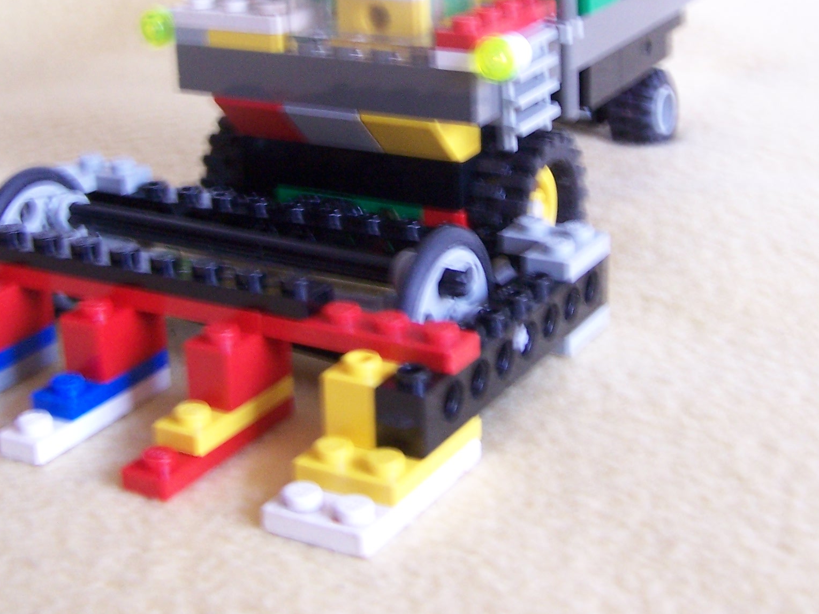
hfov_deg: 30.2
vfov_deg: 22.6
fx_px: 1514
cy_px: 113
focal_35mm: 64
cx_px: 467
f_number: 2.8
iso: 140
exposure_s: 1/10
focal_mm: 6.3
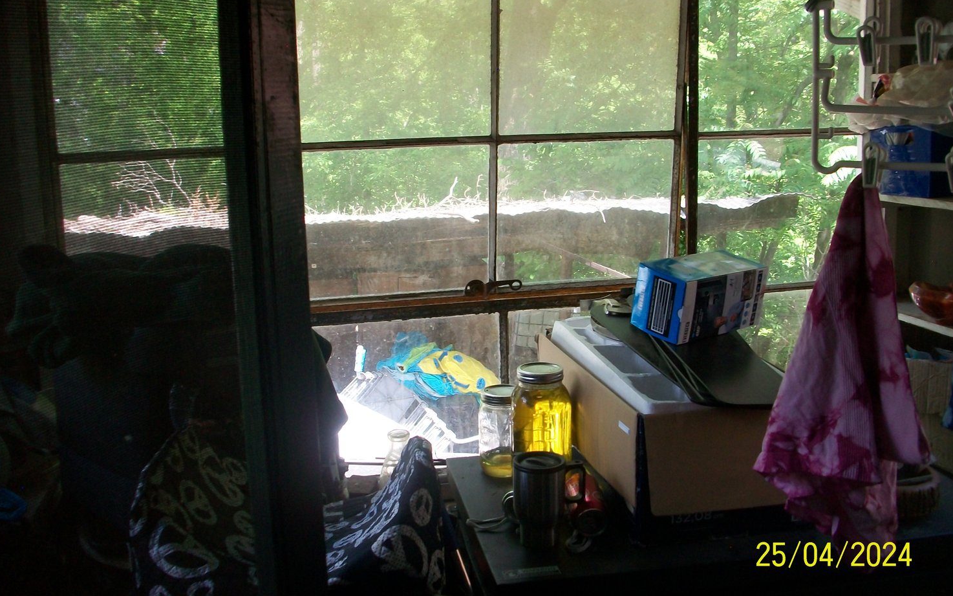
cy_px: 270
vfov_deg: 34.4
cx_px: 473
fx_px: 961
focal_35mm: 37
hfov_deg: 52.8
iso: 80
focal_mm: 5.7
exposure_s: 1/100
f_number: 2.8
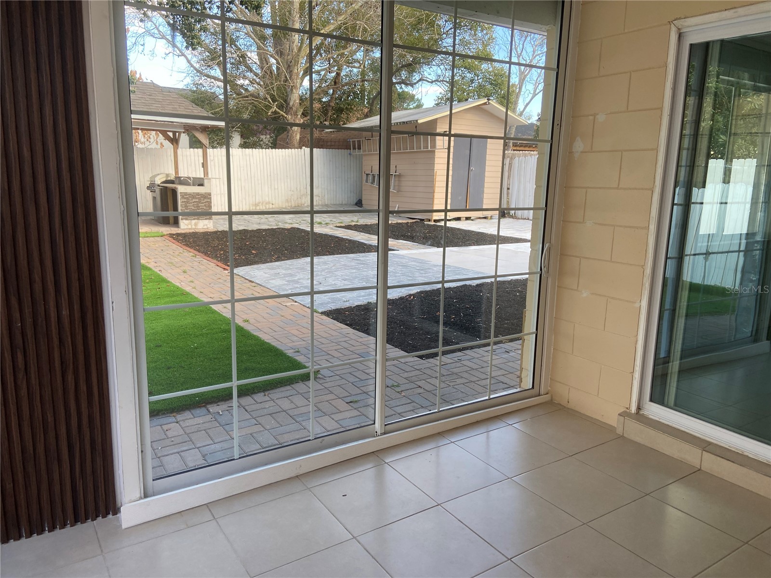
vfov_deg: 53.1
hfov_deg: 67.3
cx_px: 386
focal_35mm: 26
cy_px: 289
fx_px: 579
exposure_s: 1/138
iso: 32
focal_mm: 4.25
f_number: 1.8
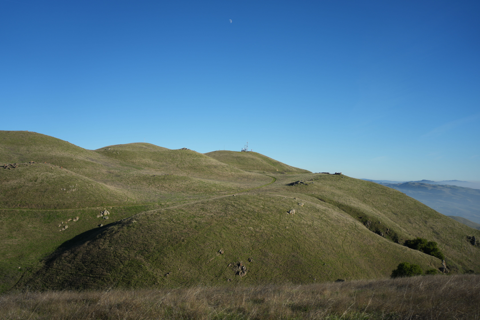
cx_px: 240
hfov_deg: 61.9
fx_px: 400
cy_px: 160
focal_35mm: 30
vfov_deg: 43.6
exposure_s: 1/1250
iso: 125
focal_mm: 30
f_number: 4
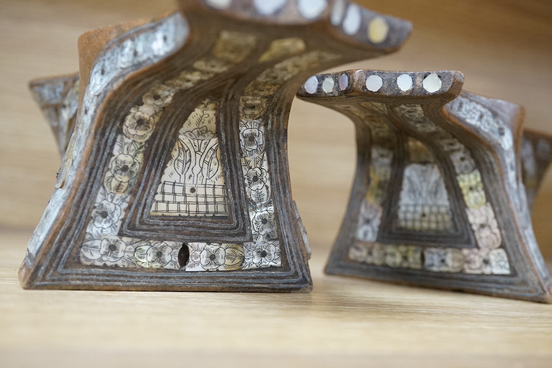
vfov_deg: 29.9
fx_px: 690
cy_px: 184
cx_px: 276
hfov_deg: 43.6
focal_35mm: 45
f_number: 8
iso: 2500
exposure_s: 1/80
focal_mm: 30
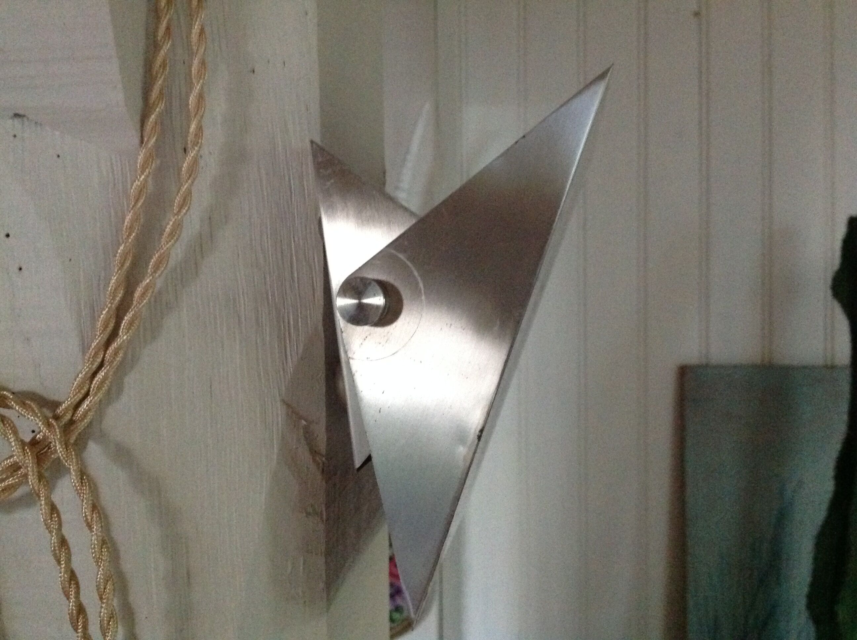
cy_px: 320
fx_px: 865
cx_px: 428
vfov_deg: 40.6
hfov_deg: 52.7
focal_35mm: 35
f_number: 2.4
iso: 800
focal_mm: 4.28
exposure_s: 1/15
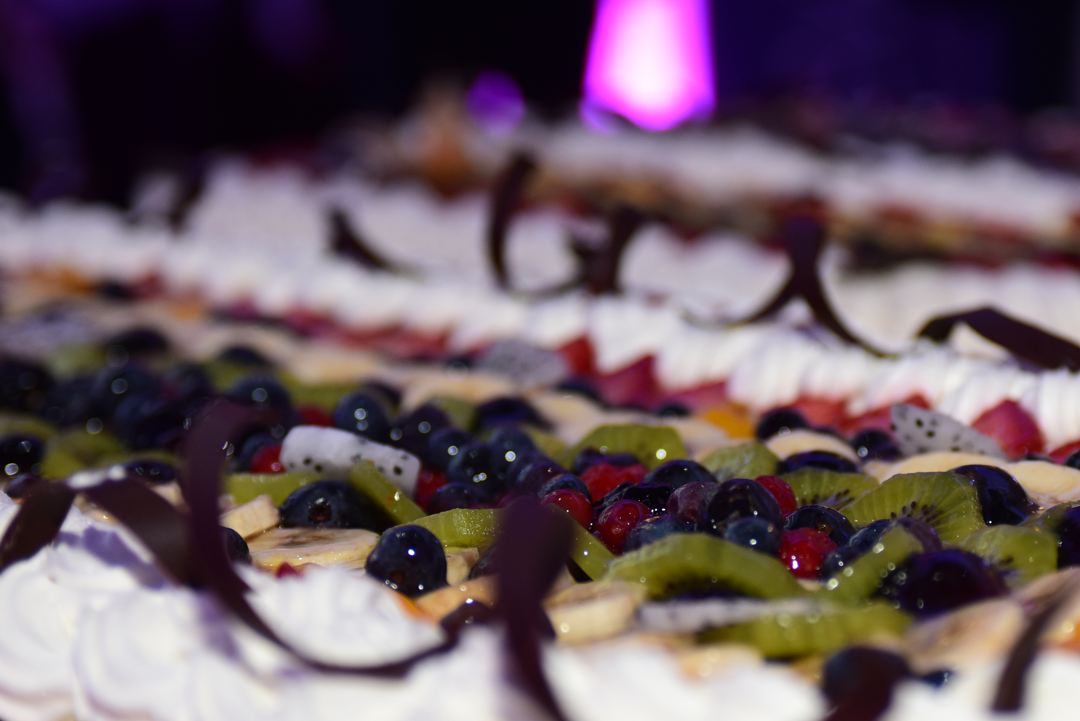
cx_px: 735
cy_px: 318
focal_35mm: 112
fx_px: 3361
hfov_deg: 18.2
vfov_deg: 12.2
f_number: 2.8
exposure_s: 1/80
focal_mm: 56
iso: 500
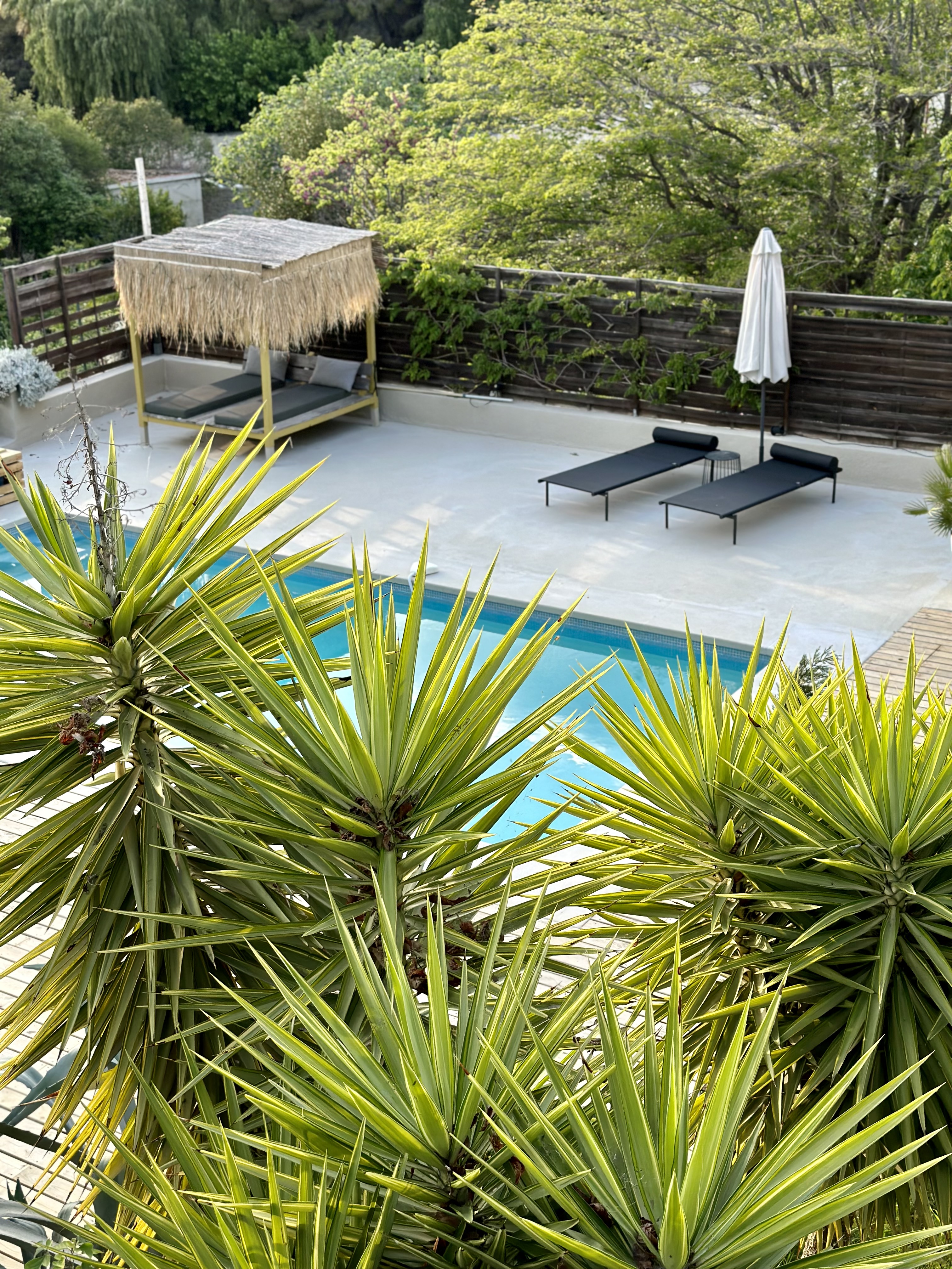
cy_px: 634
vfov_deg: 39.7
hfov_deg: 30.3
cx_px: 476
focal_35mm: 48
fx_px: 1760
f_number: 1.78
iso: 80
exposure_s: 1/729
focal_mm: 6.86
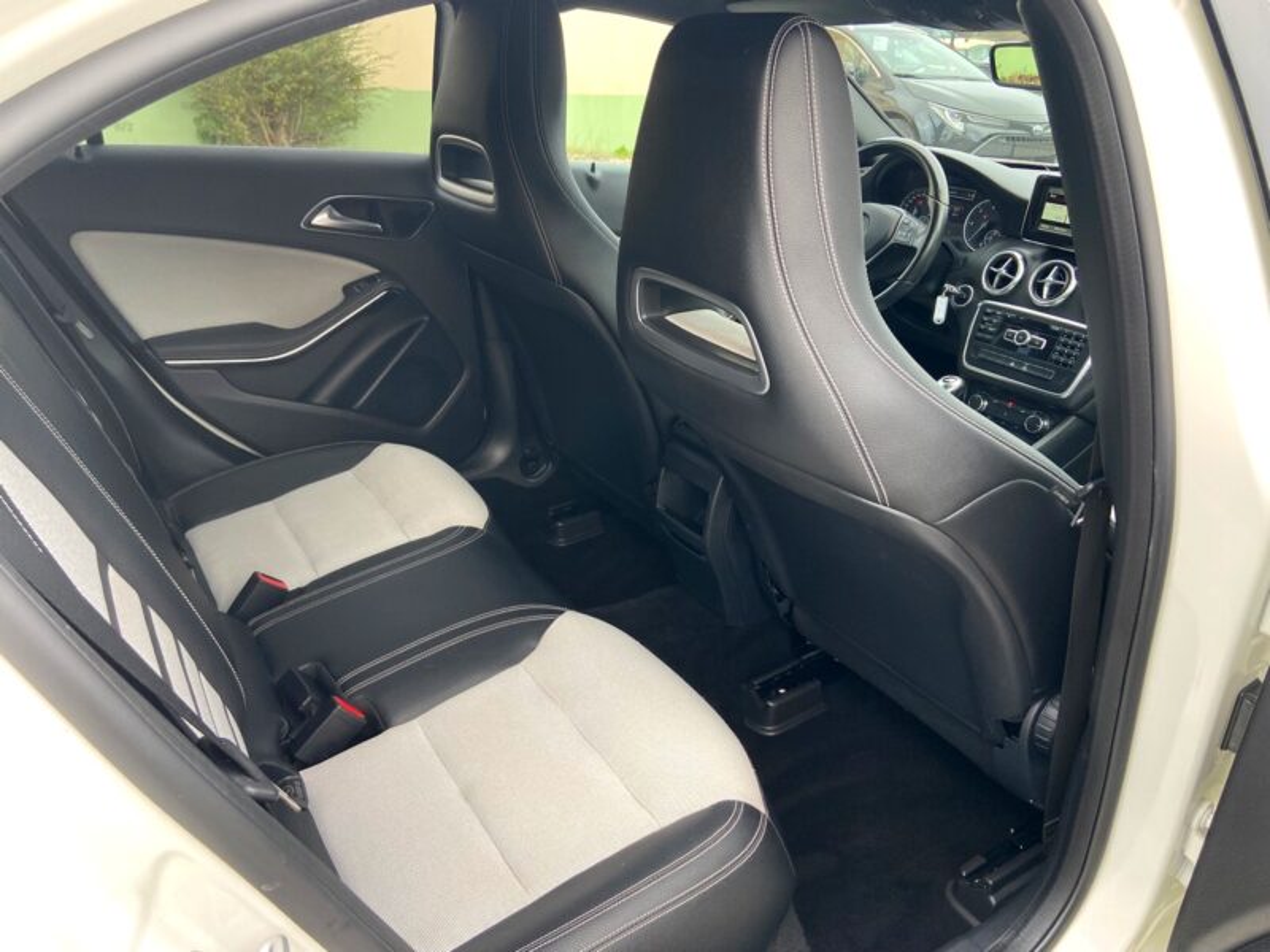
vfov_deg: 53.1
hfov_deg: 67.3
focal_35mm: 26
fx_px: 954
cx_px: 635
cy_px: 476
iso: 80
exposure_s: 1/122
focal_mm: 4.25
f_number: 1.8
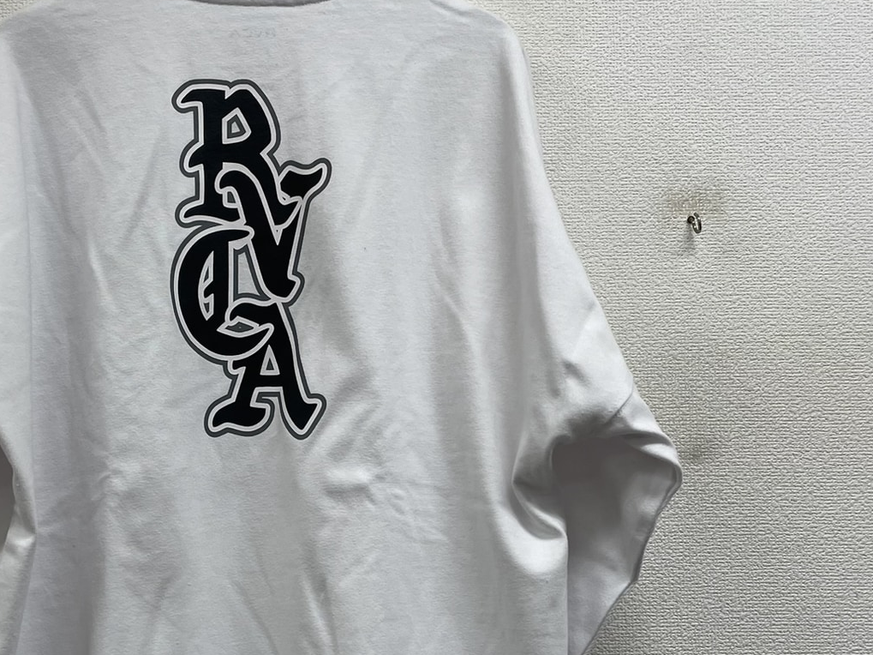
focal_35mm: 49
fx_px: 1236
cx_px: 277
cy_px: 459
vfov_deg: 29.4
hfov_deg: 38.4
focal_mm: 4.2
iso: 40
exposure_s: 1/121
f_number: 1.6
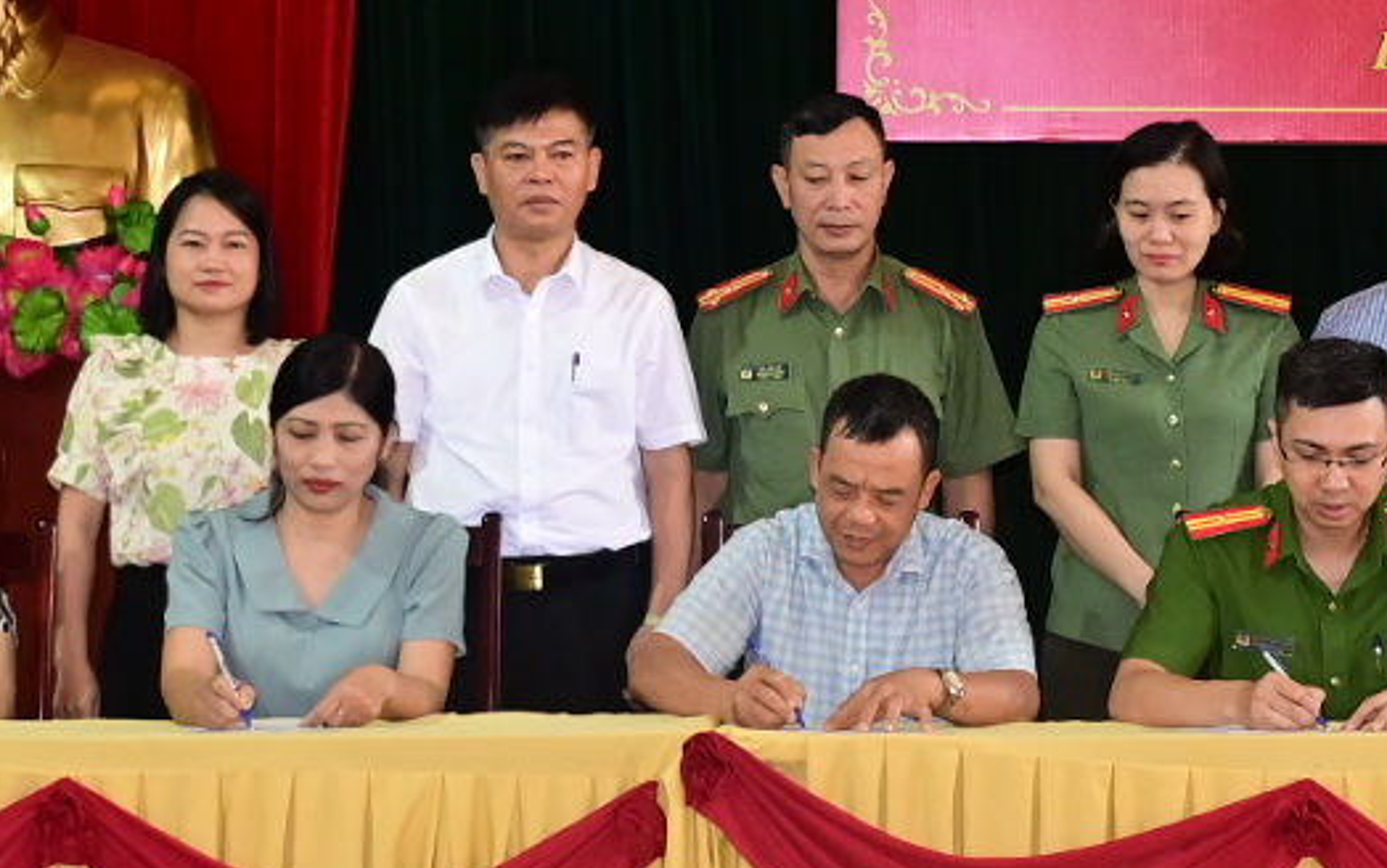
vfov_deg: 10.4
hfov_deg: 16.4
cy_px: 238
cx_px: 1149
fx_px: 4765
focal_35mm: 126
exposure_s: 1/200
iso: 2000
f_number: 5.6
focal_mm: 27
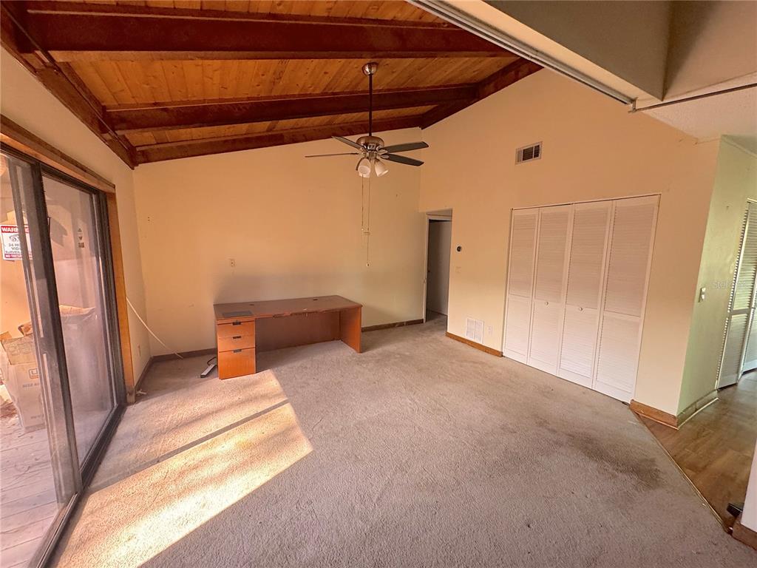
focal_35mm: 14
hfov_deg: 102.1
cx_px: 378
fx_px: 306
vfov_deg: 85.7
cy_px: 284
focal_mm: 2.22
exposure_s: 1/60
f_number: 2.2
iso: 400
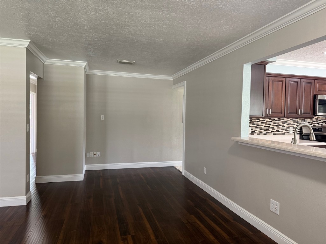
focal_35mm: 24
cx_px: 163
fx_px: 226
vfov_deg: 56.8
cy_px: 122
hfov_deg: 71.6
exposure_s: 1/60
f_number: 1.78
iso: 200
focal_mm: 6.76
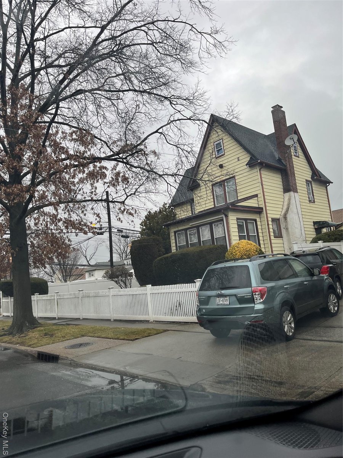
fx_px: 344
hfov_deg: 53.1
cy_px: 229
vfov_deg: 67.3
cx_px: 172
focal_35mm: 26
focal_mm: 5.1
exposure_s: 1/334
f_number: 1.6
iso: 50
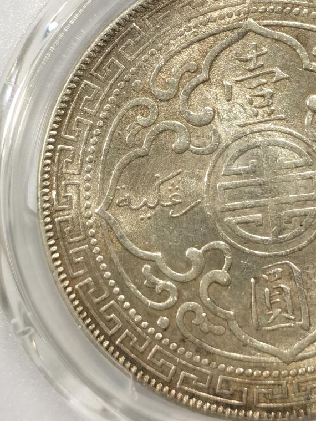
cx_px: 266
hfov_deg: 11.5
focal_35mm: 128
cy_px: 52
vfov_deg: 15.2
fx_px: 1557
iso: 125
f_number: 16
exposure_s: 1/100
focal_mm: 5.56
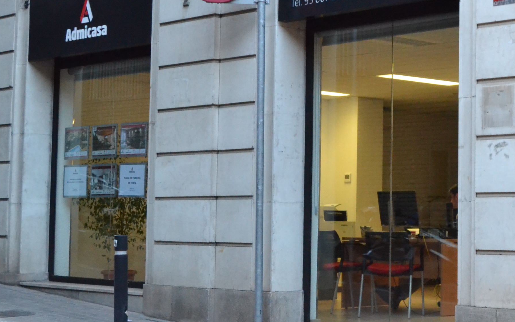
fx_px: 1151
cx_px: 430
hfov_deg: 24.7
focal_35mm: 82
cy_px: 134
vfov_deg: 15.9
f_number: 6.3
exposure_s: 1/160
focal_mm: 28
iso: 3200
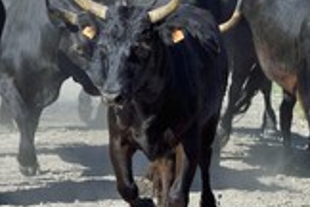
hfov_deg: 4.0
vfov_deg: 2.7
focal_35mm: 518
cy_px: 17
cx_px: 113
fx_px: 4460
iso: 400
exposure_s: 1/500
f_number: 10
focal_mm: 200
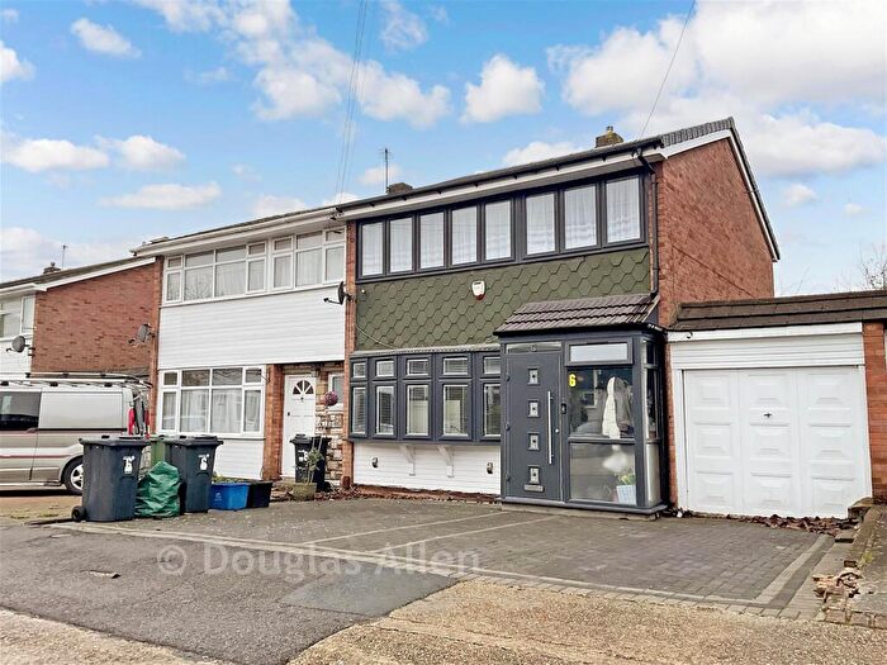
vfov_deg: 48.2
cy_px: 332
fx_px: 743
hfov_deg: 61.7
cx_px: 444
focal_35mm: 29
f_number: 1.8
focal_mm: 3
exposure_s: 1/320
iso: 16
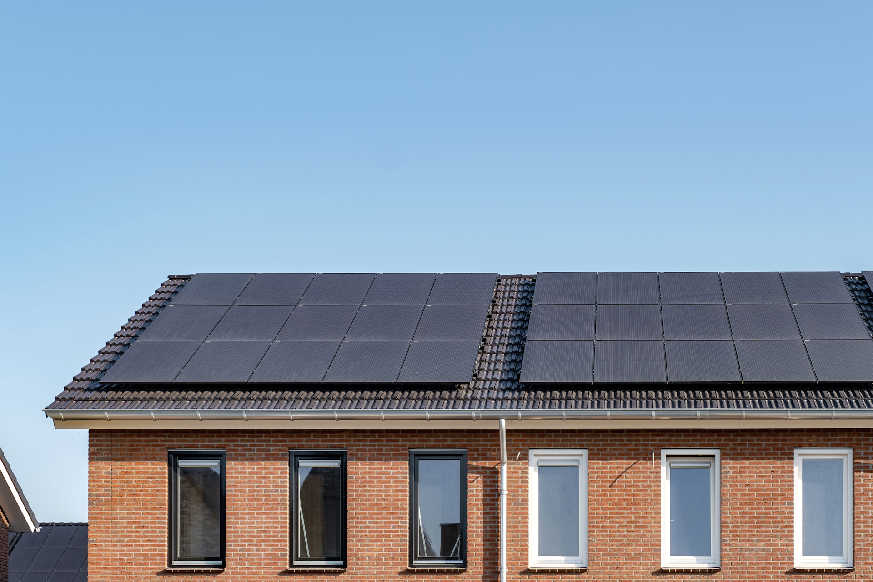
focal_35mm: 53
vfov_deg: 25.5
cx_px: 436
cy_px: 291
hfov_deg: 37.5
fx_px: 1285
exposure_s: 1/150
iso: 80
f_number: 5.6
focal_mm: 35.3
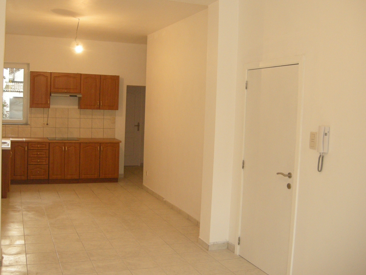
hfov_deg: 47.8
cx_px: 169
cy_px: 127
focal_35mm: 39
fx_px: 412
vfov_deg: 36.8
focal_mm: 7.5
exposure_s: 1/33.2
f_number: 2.7
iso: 400
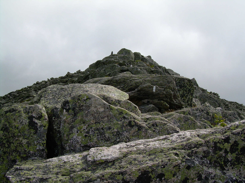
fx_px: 269
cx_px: 122
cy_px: 92
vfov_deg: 37.7
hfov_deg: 49.0
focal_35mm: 38
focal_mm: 6.3
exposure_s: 1/420
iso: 50
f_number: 4.6
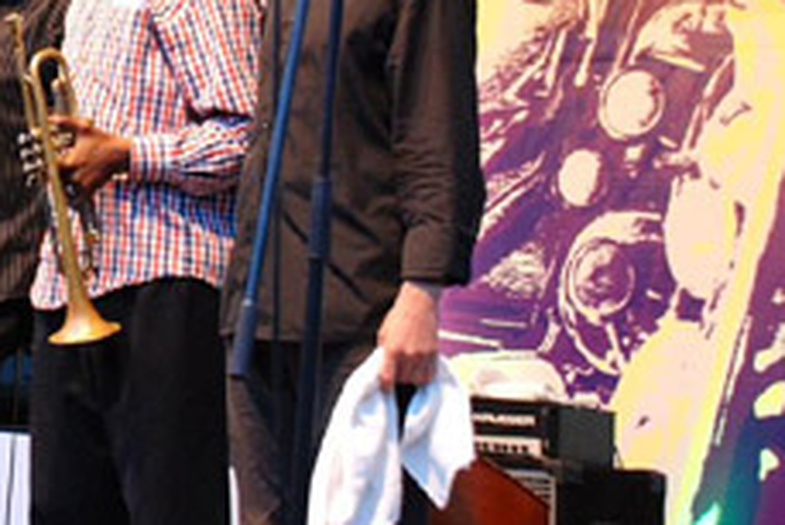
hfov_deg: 18.8
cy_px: 43
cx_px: -27
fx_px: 2291
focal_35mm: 105
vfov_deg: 12.9
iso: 800
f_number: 4.2
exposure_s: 1/30
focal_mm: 32
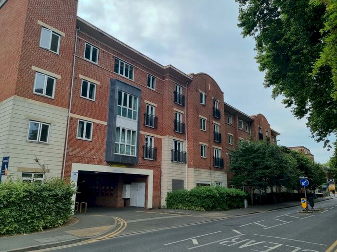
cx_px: 168
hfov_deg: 67.3
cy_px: 126
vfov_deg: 53.1
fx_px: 253
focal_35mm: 26
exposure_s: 1/2712
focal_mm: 5.4
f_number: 1.8
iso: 50
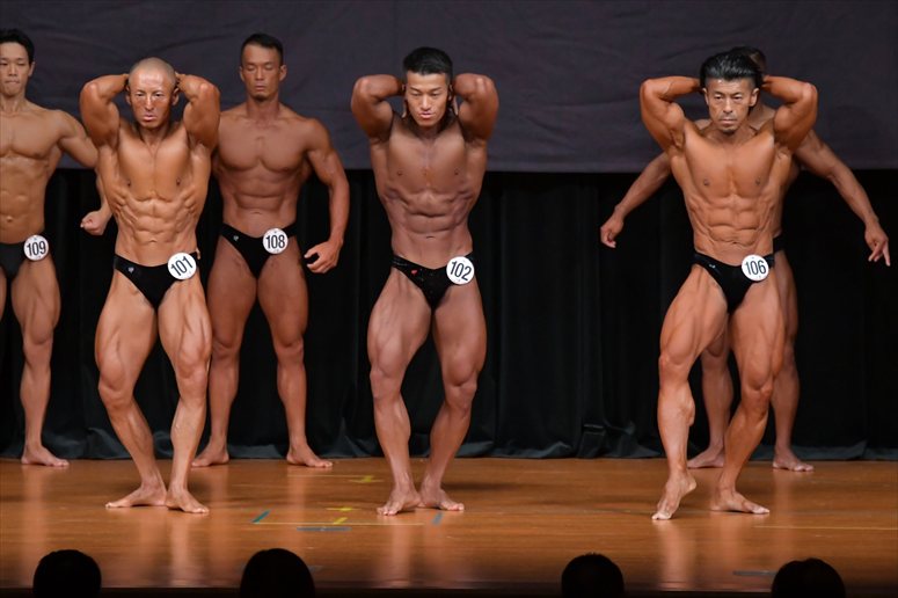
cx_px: 449
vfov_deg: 5.1
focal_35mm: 270
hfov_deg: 7.6
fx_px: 6732
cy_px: 299
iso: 4000
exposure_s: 1/400
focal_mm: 180
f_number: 5.6
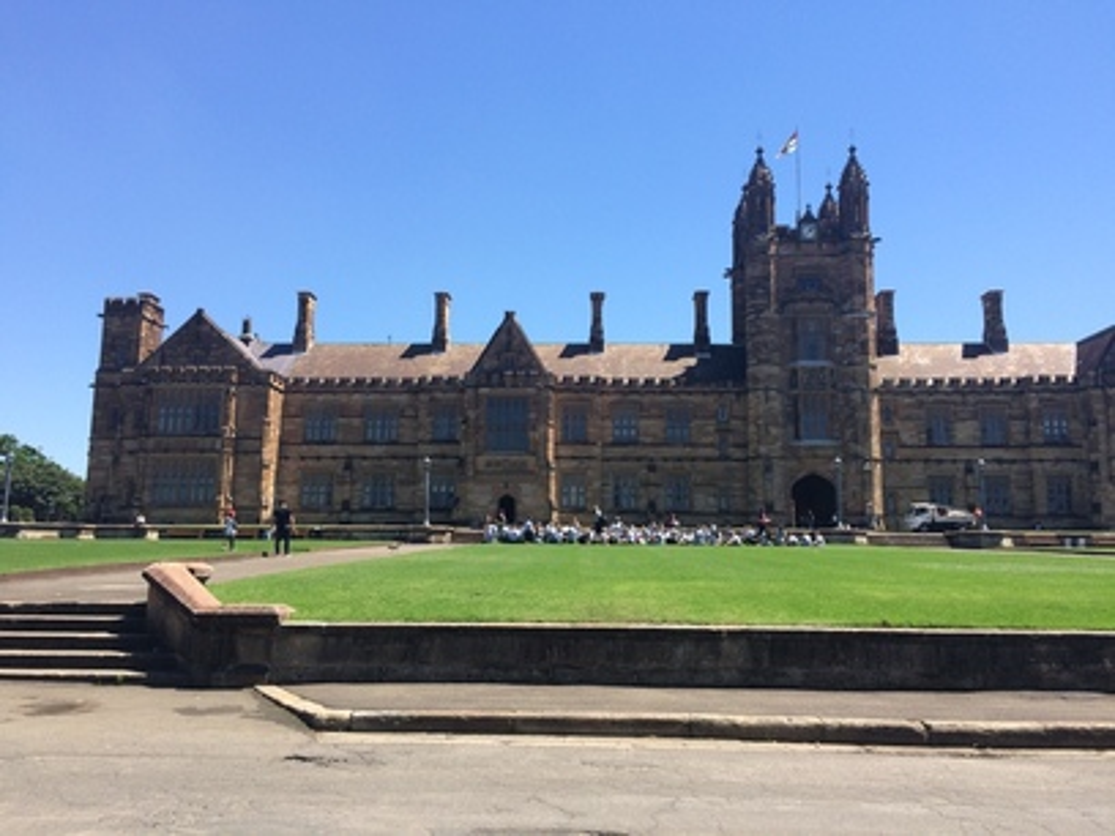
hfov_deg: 61.7
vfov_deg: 48.2
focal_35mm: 29
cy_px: 418
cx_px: 558
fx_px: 934
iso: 32
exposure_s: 1/1244
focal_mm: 4.15
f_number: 2.2
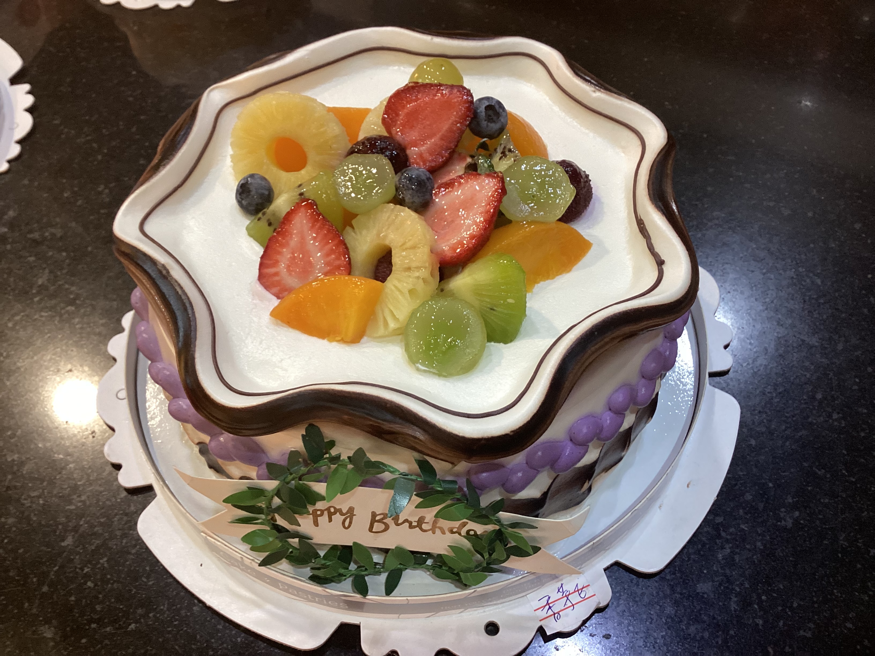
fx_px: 784
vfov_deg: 45.4
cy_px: 328
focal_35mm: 31
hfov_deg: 58.4
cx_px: 438
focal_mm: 3.3
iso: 200
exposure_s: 1/60
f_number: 2.4
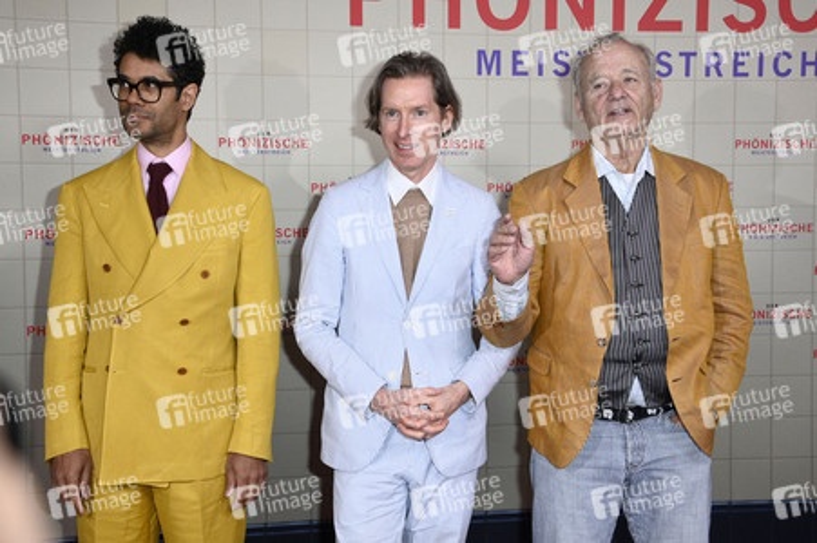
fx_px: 1020
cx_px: 408
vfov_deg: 29.8
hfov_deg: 43.6
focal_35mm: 45
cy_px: 272
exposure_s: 1/250
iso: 800
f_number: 5.6
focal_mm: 45
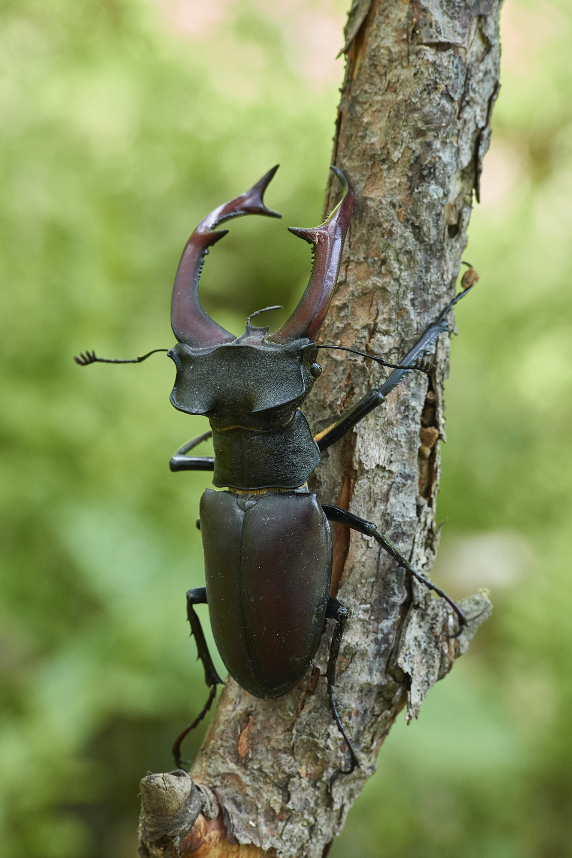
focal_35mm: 107
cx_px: 286
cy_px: 429
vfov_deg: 19.1
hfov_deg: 12.8
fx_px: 2550
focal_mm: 39.42
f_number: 5.6
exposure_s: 1/100
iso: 500
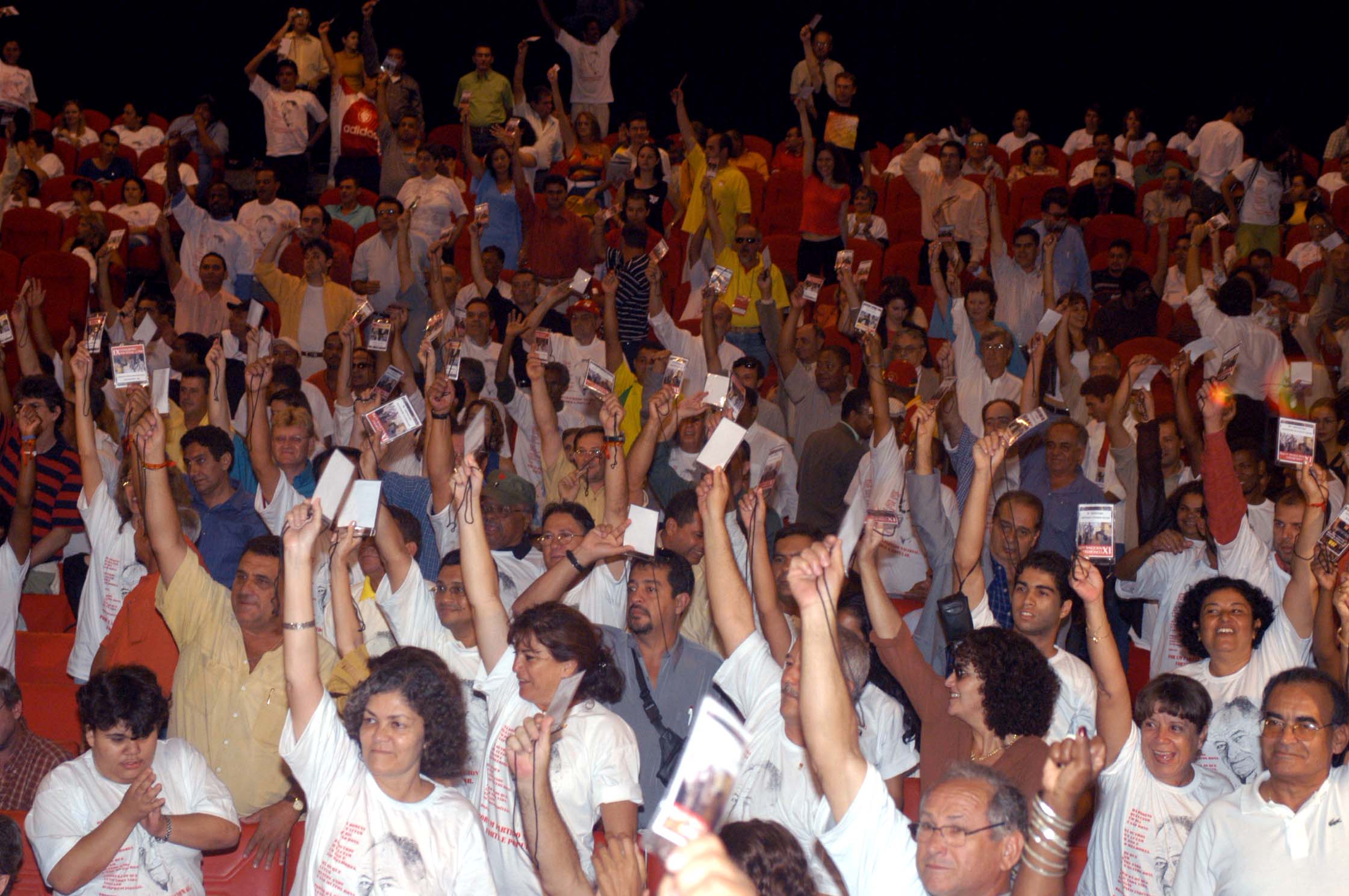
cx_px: 674
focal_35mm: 75
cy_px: 448
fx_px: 2807
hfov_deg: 27.0
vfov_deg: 18.1
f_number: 4.5
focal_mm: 50
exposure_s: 1/100
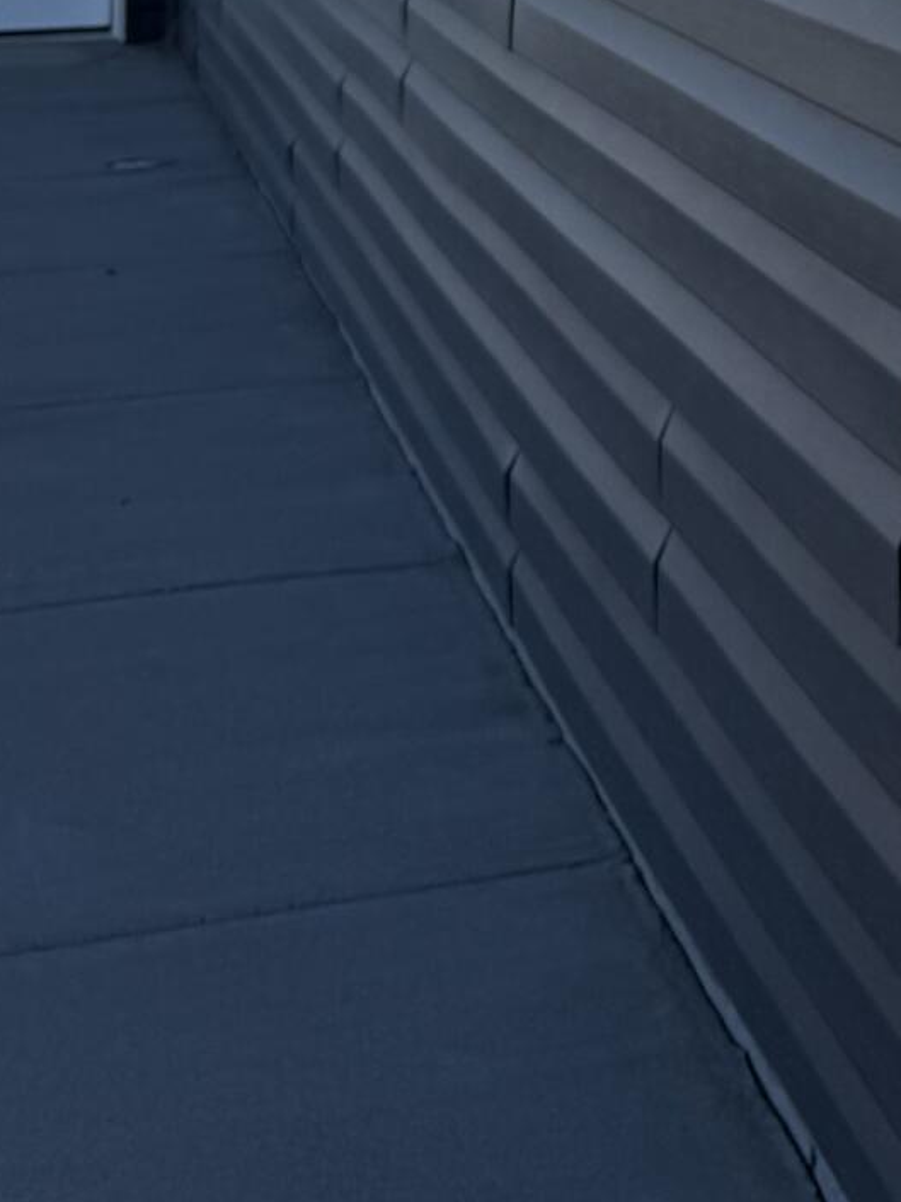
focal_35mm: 102
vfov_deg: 17.7
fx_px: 3542
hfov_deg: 12.7
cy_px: -477
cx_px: 1780
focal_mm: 6.76
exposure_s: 1/5814
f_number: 1.78
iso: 80
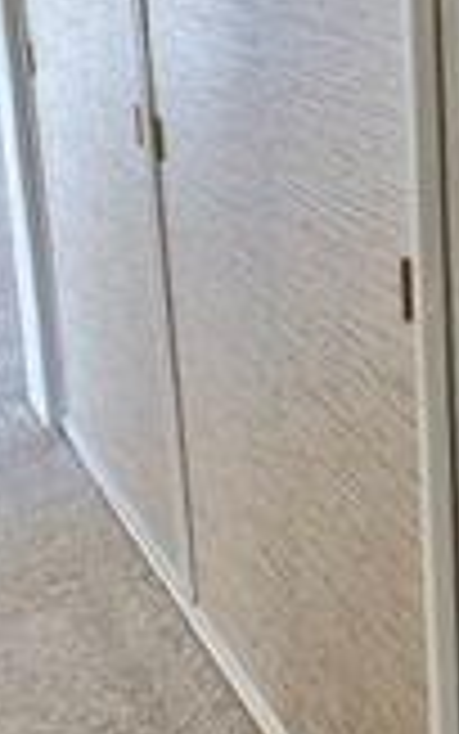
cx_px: 756
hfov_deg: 19.6
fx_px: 1080
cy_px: 108
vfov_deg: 35.8
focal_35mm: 54
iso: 200
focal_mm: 1.57
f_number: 1.8
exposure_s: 1/60
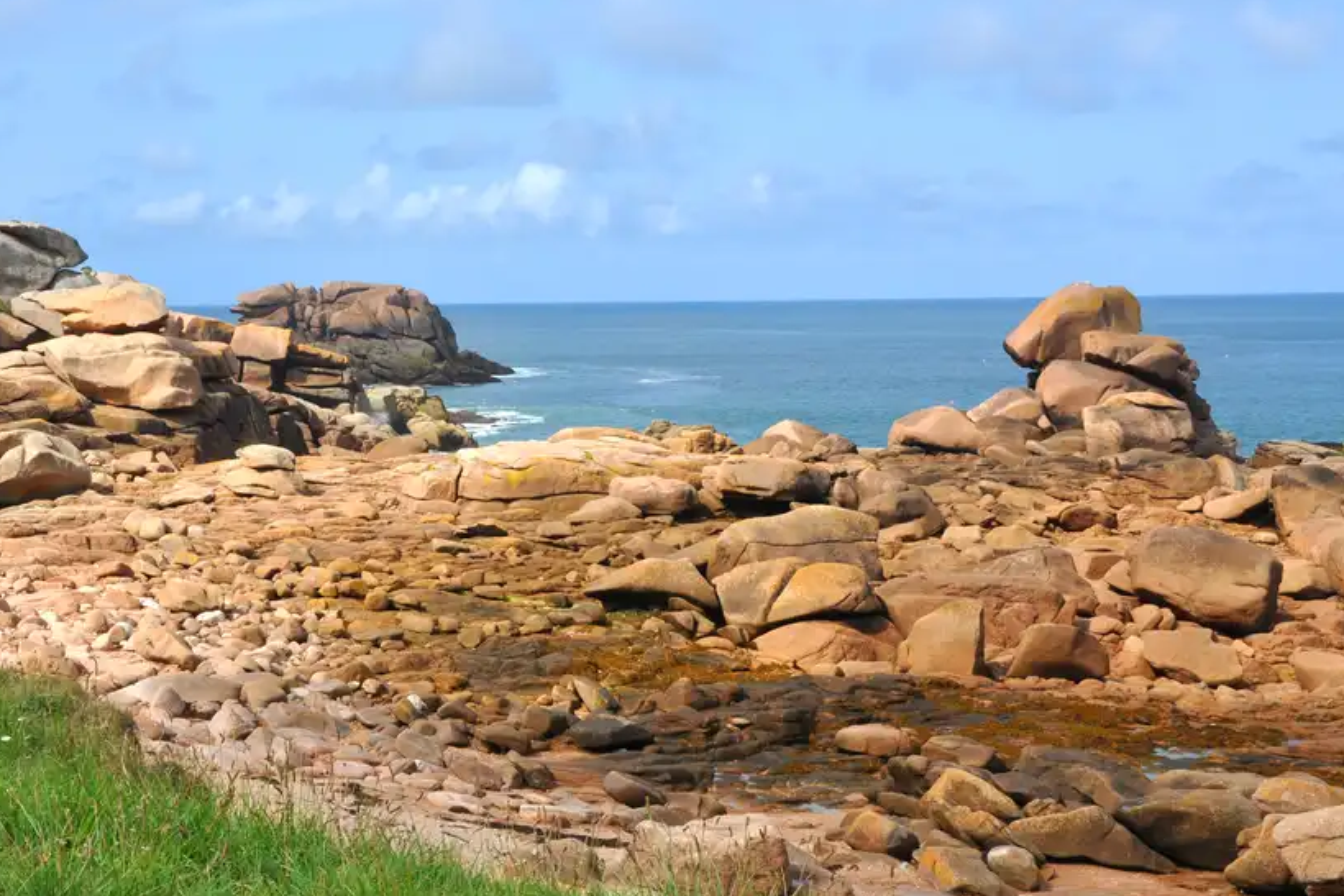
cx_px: 507
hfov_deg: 33.2
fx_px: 2240
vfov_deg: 22.6
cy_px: 460
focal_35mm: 60
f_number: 14
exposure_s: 1/200
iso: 200
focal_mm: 32
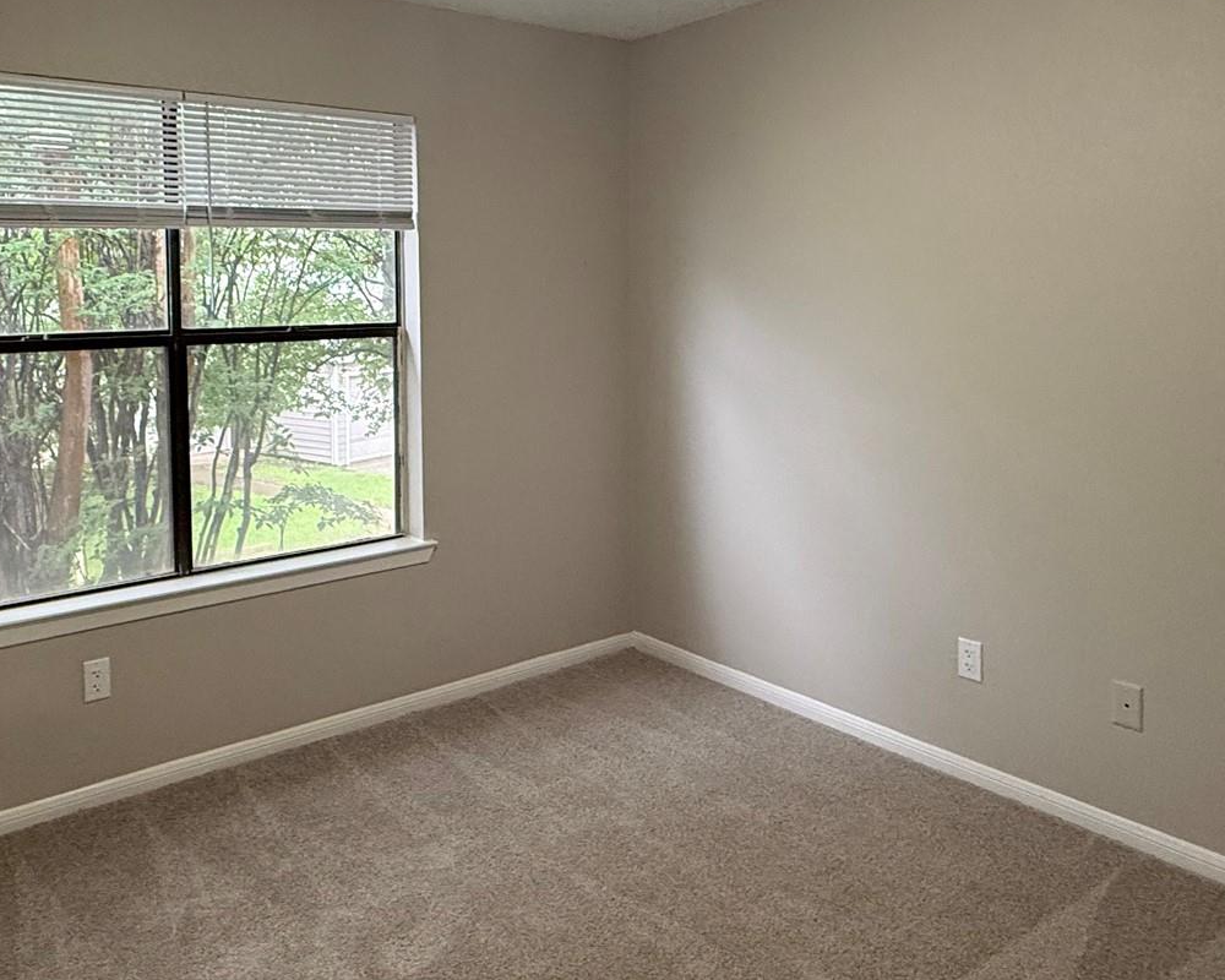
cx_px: 529
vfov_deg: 50.7
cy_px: 336
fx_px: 1015
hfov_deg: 62.0
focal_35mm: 28
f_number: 2.2
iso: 320
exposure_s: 1/60
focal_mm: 2.22
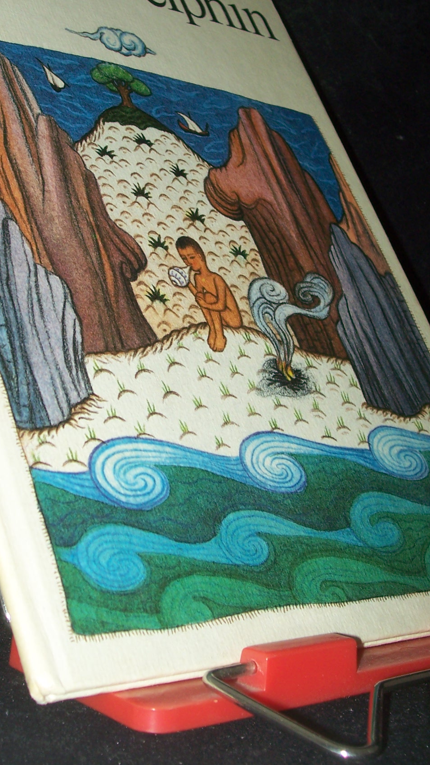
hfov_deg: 19.4
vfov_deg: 33.7
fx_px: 1257
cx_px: 159
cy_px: 315
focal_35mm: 62
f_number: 2.8
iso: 80
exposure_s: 1/60
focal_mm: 7
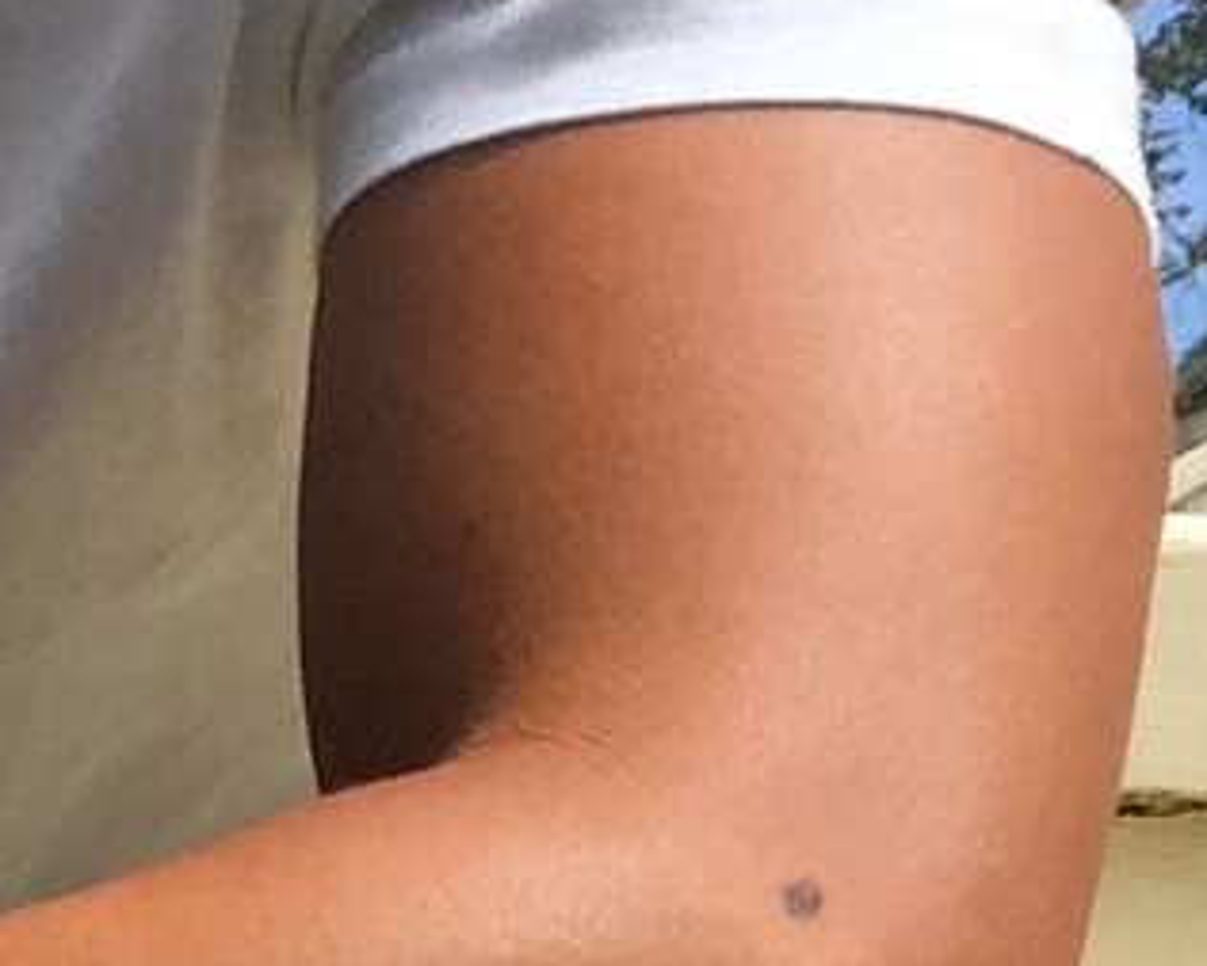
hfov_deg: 8.3
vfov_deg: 6.2
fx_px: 8004
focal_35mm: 224
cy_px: 3297
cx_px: -879
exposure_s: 1/2198
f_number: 2.2
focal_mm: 4.15
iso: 32
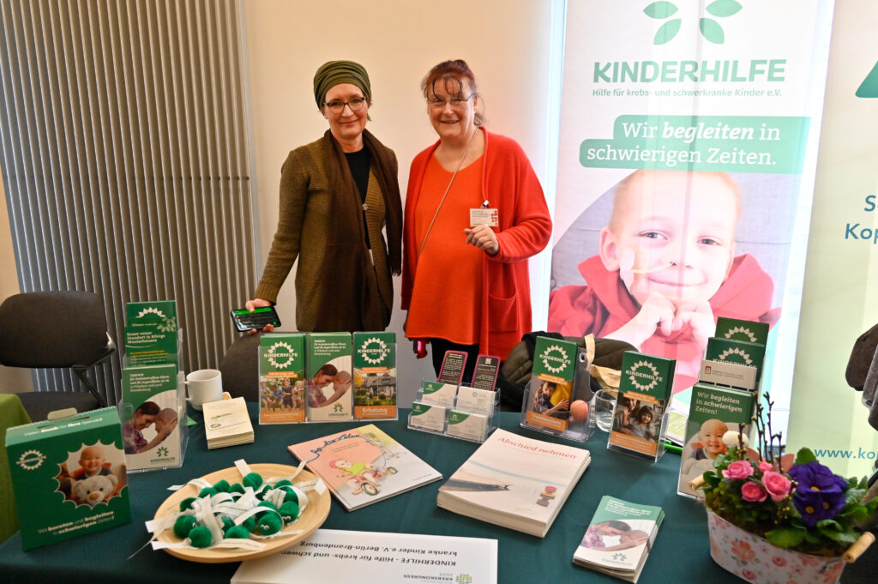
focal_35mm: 27
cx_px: 439
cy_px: 292
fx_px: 658
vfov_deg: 47.9
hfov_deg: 67.4
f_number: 5.6
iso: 2000
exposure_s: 1/250
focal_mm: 27
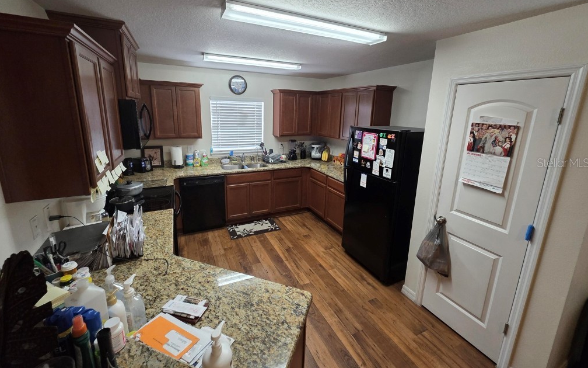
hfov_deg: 105.3
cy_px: 162
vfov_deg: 78.3
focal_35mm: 14
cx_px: 293
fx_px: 224
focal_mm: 2.2
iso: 400
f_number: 1.9
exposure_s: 1/60
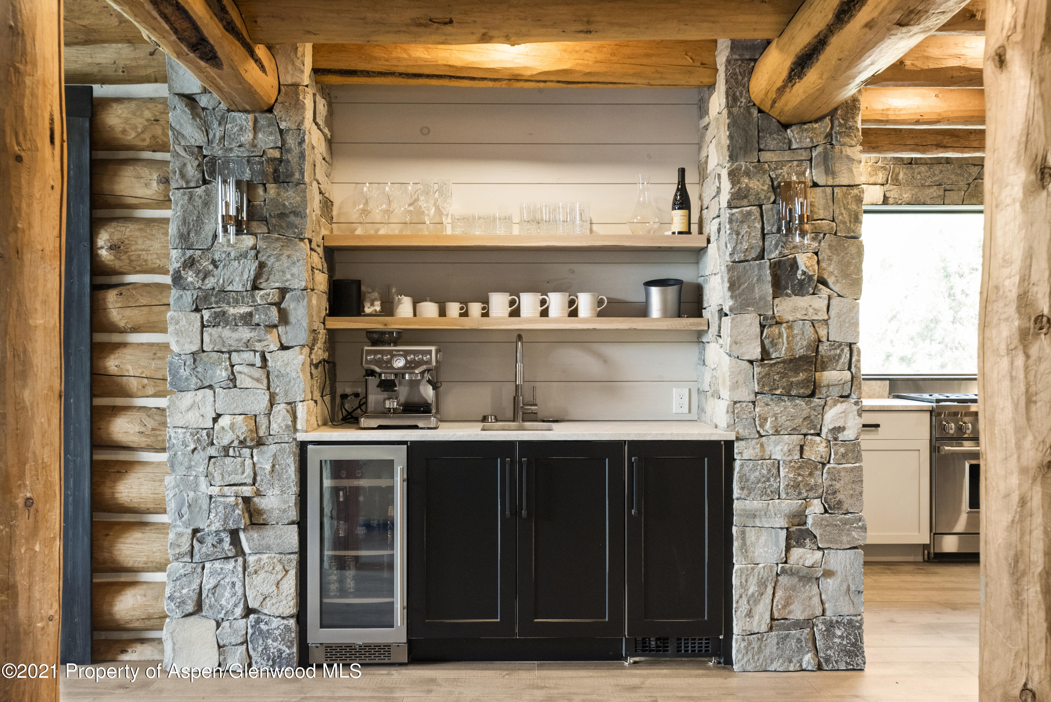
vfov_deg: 37.9
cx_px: 526
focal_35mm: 35
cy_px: 351
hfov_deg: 54.4
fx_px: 1022
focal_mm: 35
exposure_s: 1/30
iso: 1600
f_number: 7.1
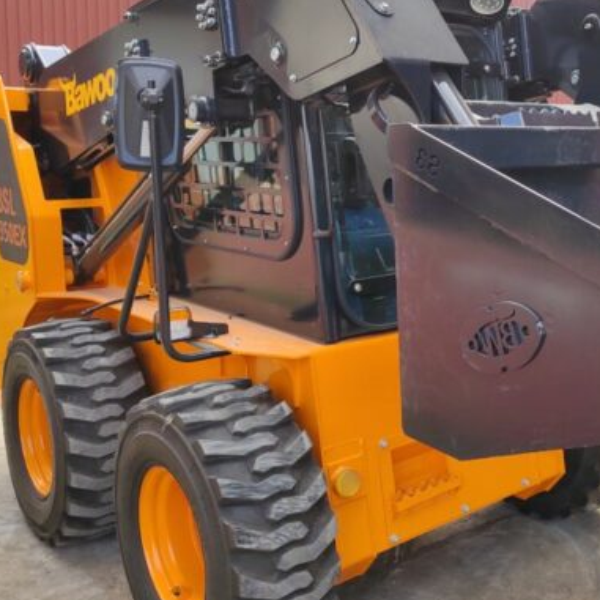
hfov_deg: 39.0
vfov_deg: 40.8
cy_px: 246
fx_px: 804
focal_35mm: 41
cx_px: 496
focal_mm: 5.52
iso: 100
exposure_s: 1/167
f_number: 1.9
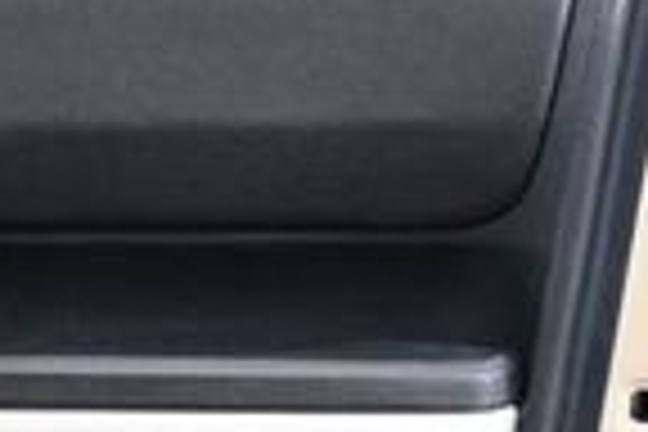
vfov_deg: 8.2
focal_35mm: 160
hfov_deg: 12.4
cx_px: -198
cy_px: 796
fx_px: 2880
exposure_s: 1/80
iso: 3200
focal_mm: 18
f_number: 3.5
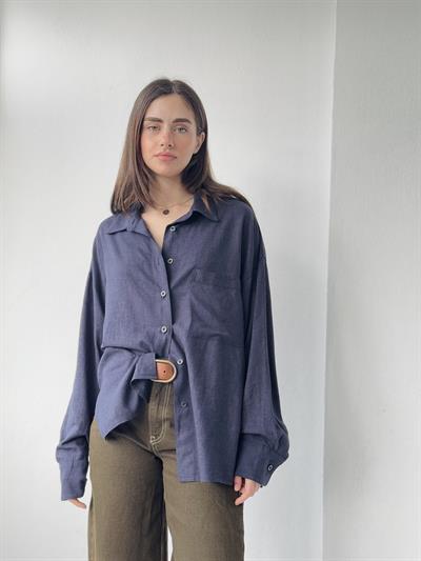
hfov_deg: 30.3
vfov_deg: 39.6
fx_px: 778
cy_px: 280
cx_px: 210
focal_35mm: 48
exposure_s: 1/218
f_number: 1.78
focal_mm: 6.76
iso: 50
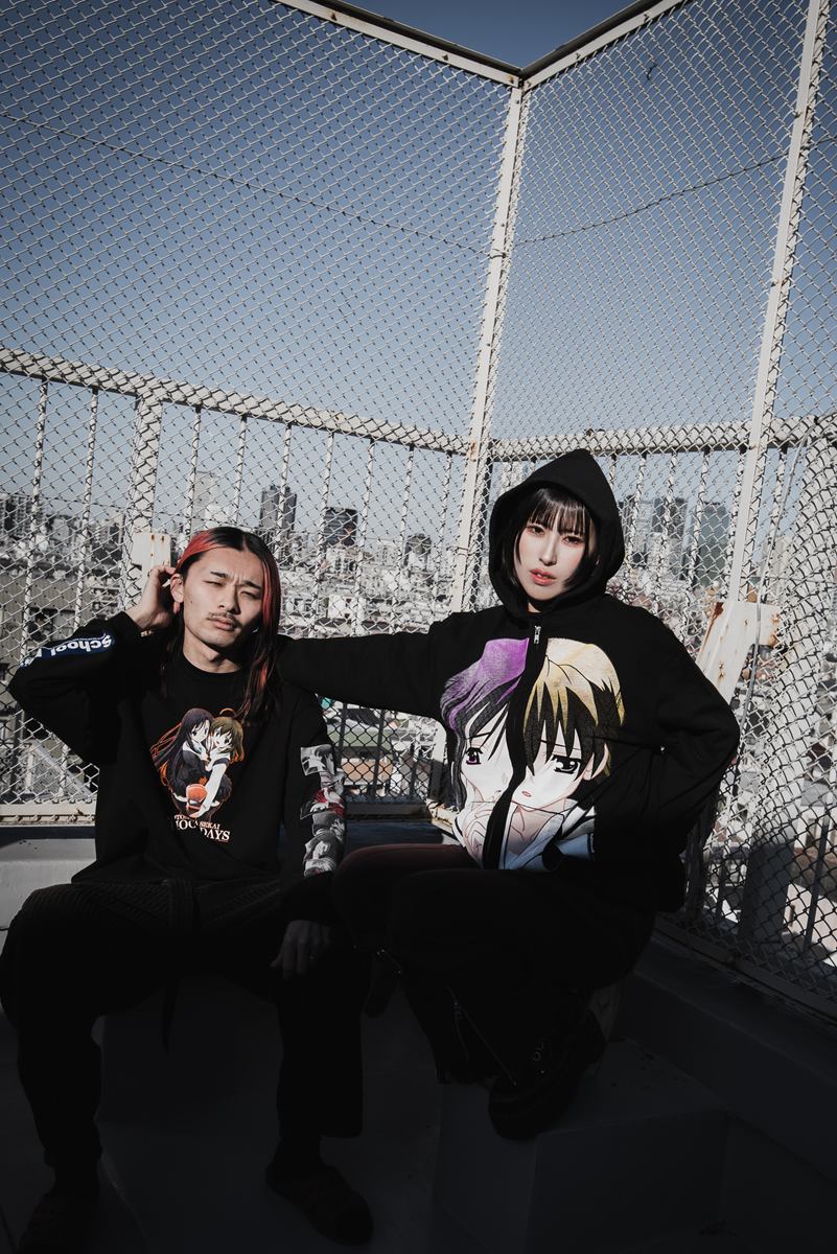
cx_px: 418
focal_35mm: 30
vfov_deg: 61.9
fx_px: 1045
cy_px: 627
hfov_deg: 43.6
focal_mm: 30
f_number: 9
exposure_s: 1/200
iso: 125
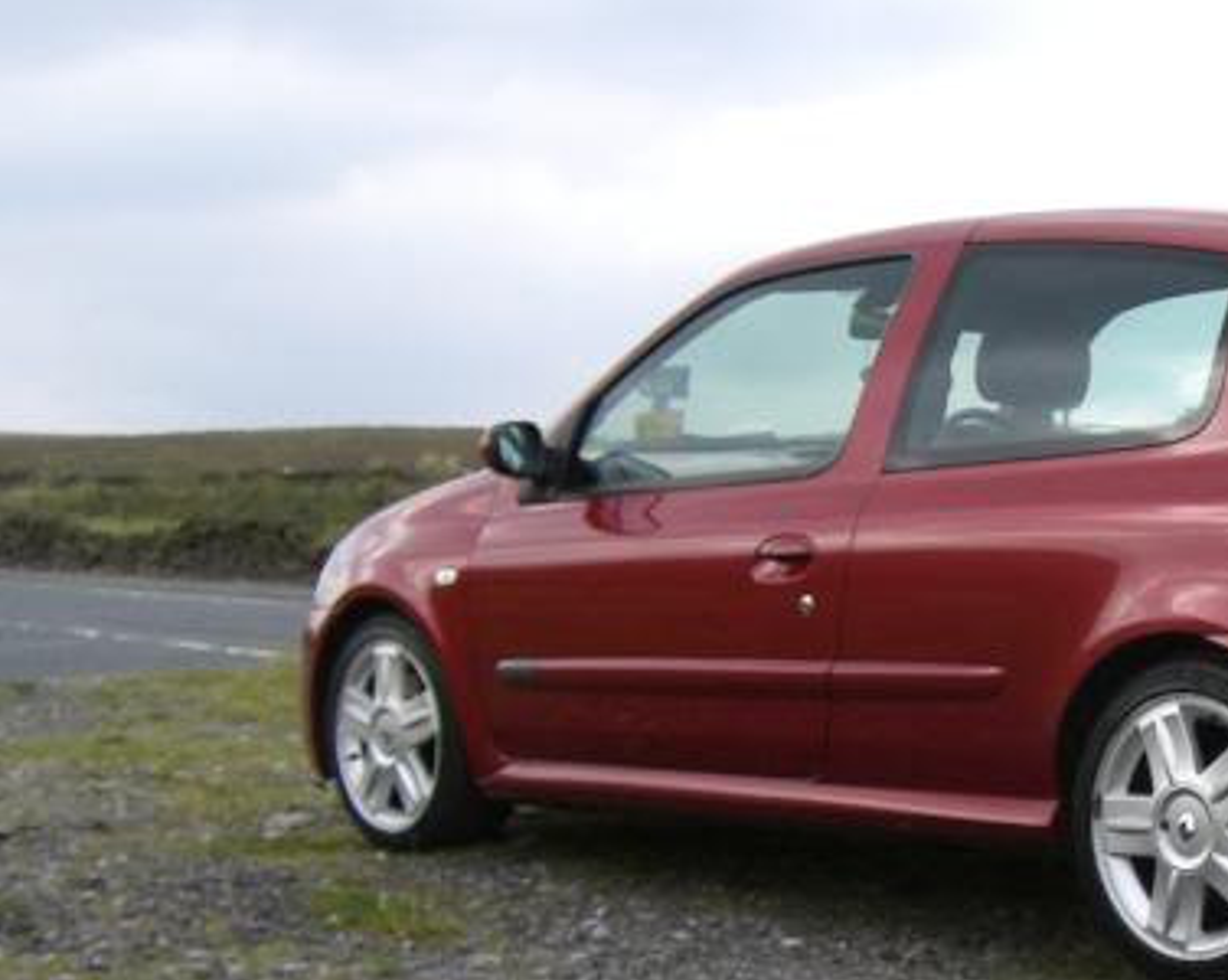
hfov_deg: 23.6
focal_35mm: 79
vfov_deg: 19.3
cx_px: 1094
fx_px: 2868
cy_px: 657
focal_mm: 6.2
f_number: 4.3
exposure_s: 1/160
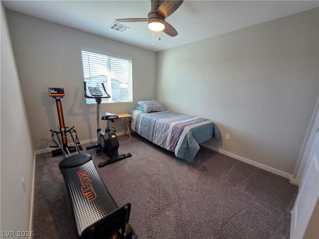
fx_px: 120
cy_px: 120
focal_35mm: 13
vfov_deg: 89.9
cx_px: 160
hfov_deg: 106.2
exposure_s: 1/120
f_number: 1.9
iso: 125
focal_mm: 2.2
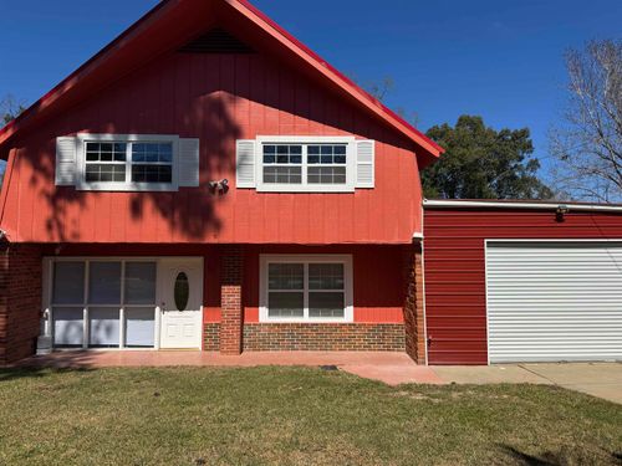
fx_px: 431
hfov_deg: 71.6
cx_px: 311
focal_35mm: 24
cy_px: 233
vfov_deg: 56.8
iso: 80
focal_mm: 6.76
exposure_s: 1/6410
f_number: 1.78
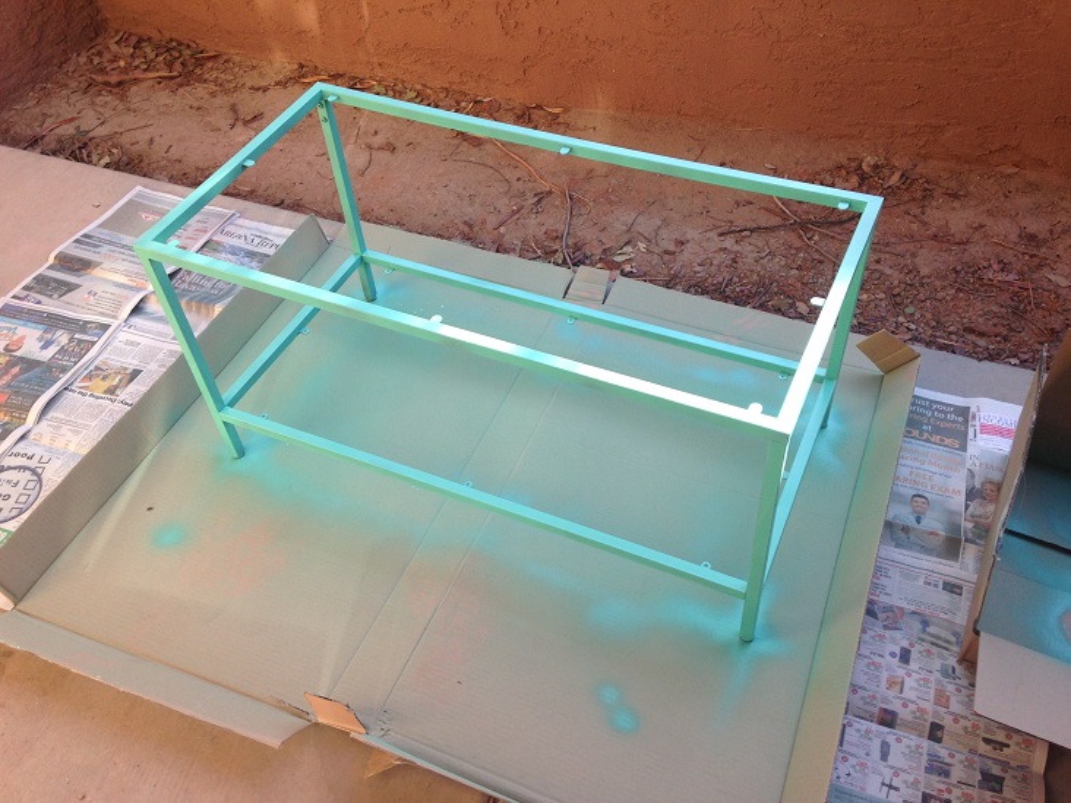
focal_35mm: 33
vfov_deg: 42.9
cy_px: 402
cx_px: 536
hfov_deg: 55.4
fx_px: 1021
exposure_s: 1/143
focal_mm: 4.12
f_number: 2.4
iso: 50
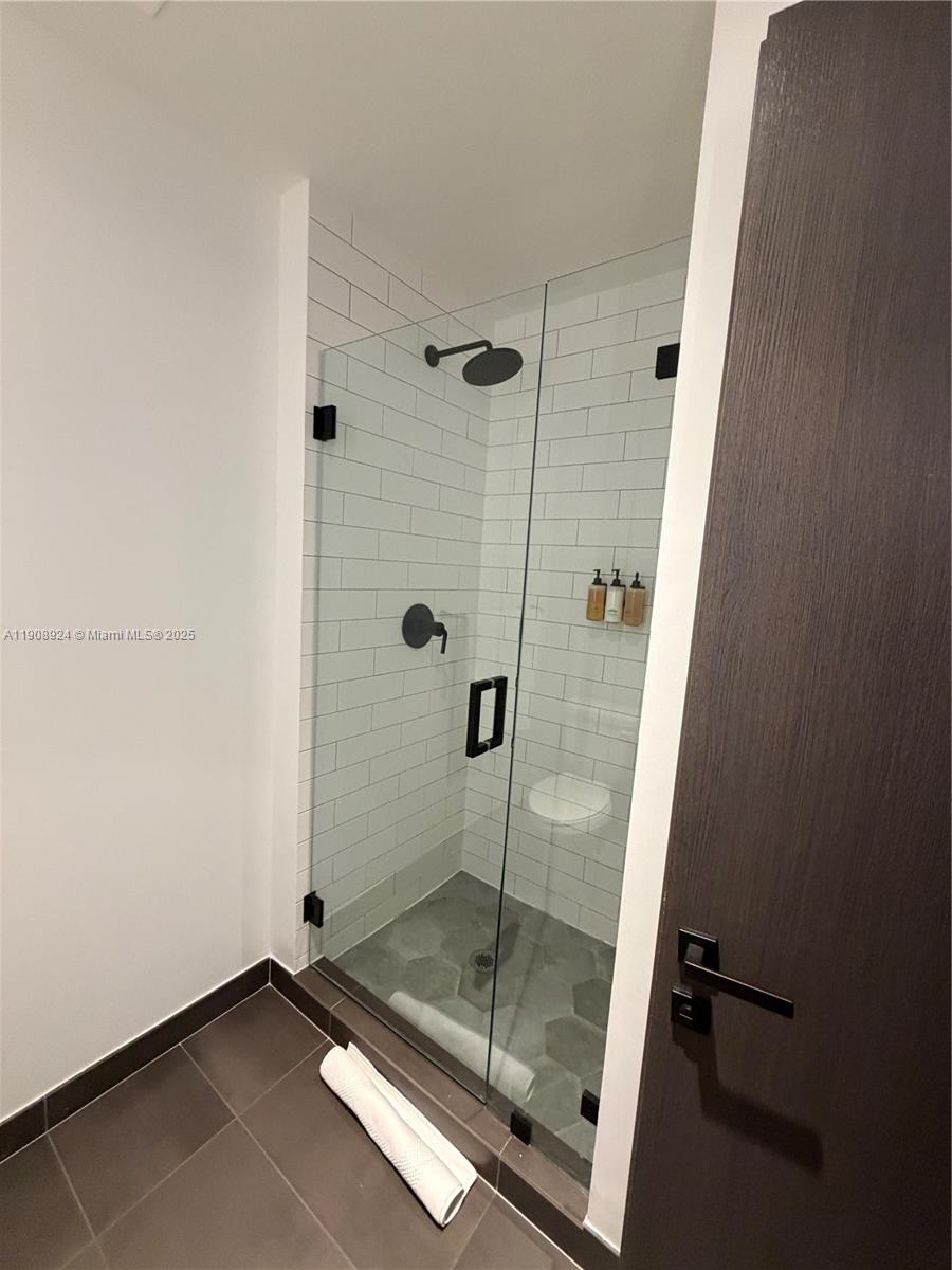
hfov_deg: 85.7
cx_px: 476
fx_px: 513
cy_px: 635
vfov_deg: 102.1
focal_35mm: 14
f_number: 2.2
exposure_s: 1/60
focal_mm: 2.22
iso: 400
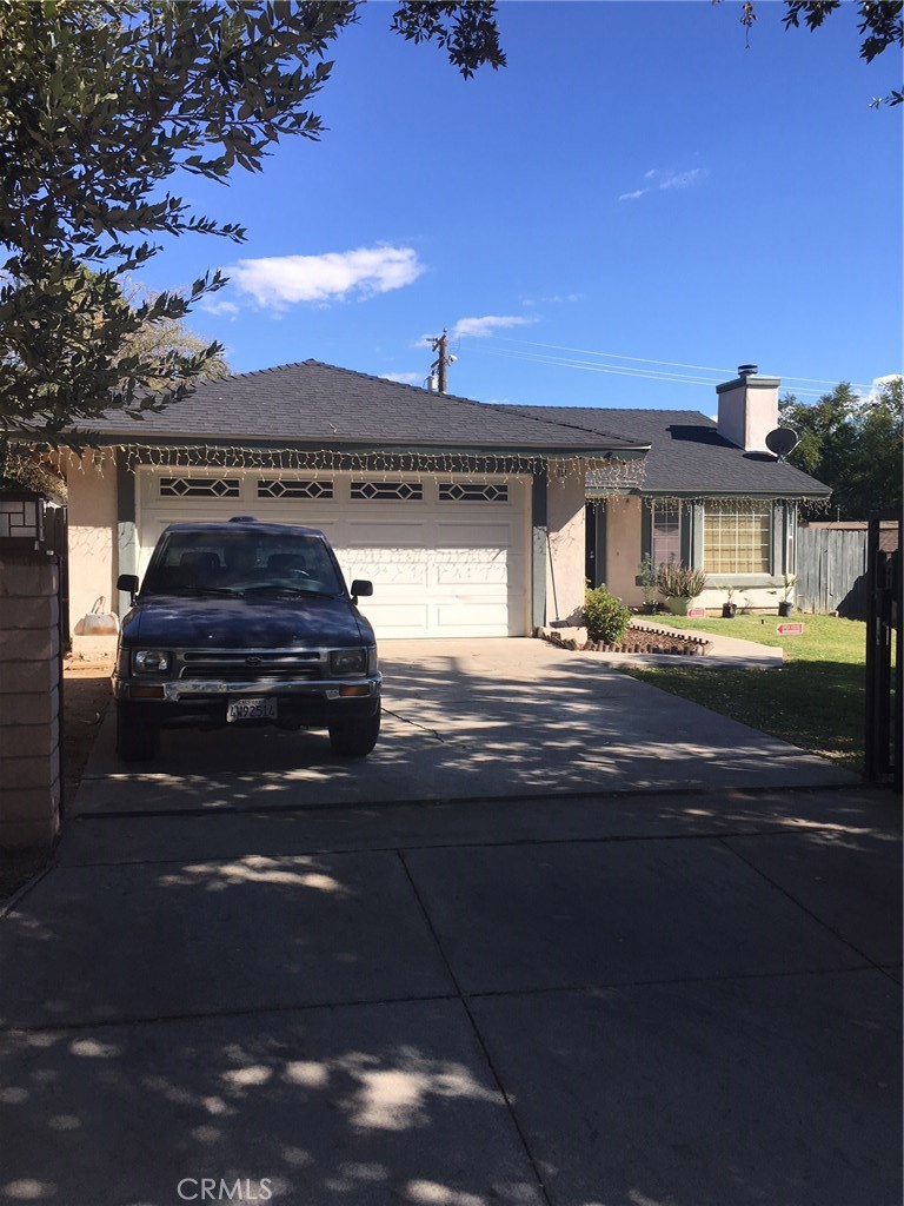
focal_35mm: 29
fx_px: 1010
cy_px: 603
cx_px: 452
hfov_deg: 48.2
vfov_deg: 61.7
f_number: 2.2
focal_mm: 4.15
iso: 25
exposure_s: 1/1326
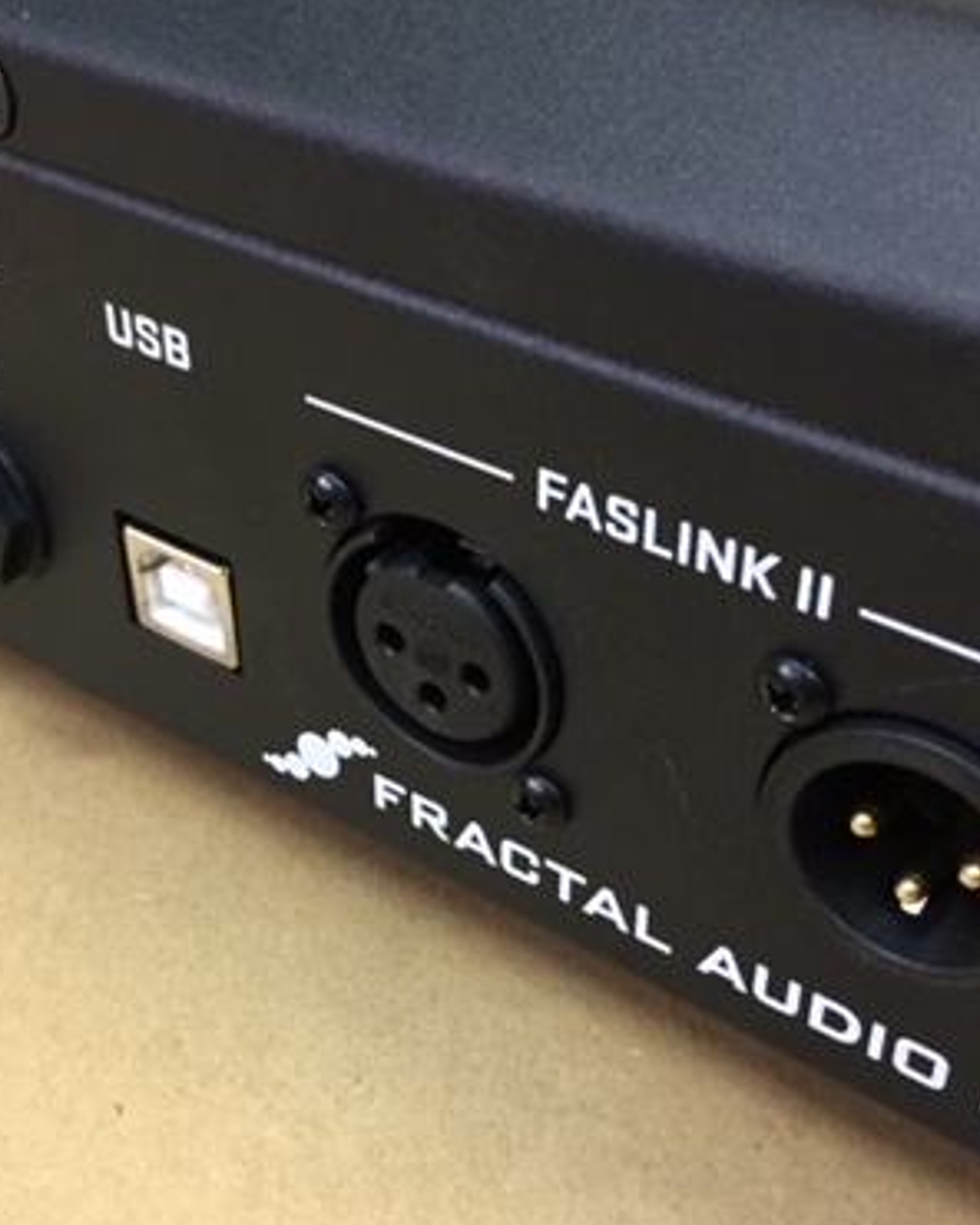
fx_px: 1777
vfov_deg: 37.9
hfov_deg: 30.8
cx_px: 401
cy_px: 712
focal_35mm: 49
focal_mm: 4.15
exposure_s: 1/24
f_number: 2.2
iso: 250
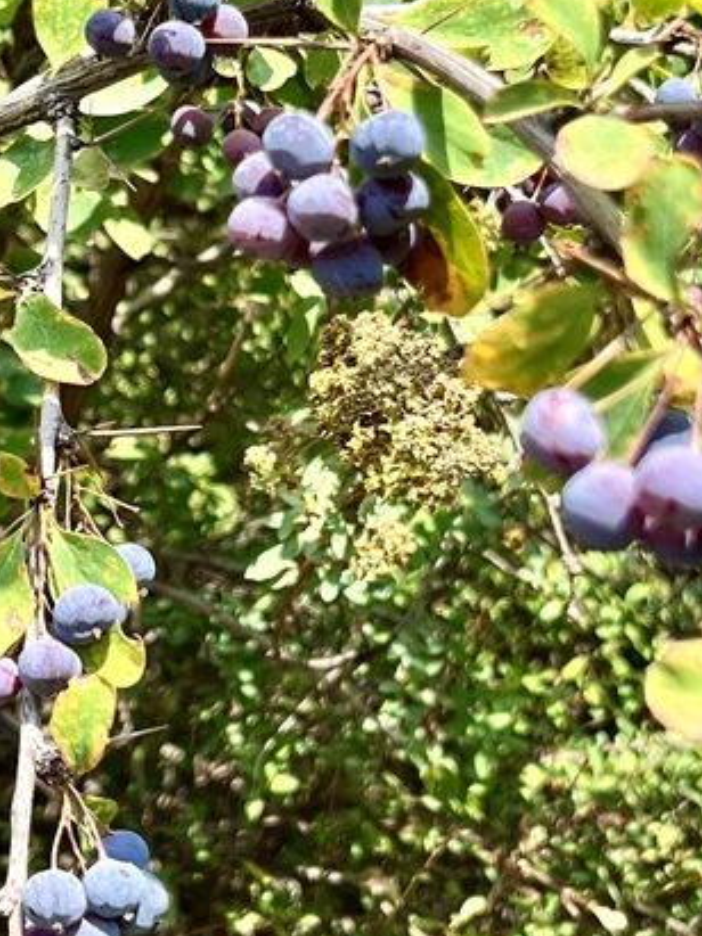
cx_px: 287
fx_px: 2056
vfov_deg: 25.5
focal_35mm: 76
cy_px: 278
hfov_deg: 19.4
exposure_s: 1/1404
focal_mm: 5.1
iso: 50
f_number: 1.6
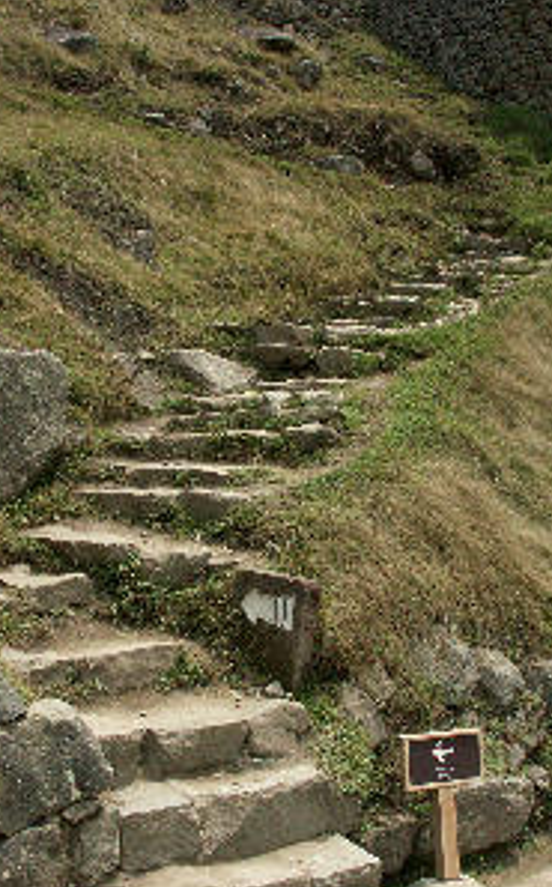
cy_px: 424
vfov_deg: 49.3
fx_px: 965
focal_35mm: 40
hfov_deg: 31.9
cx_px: 283
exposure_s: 1/500
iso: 100
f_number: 8
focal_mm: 7.21
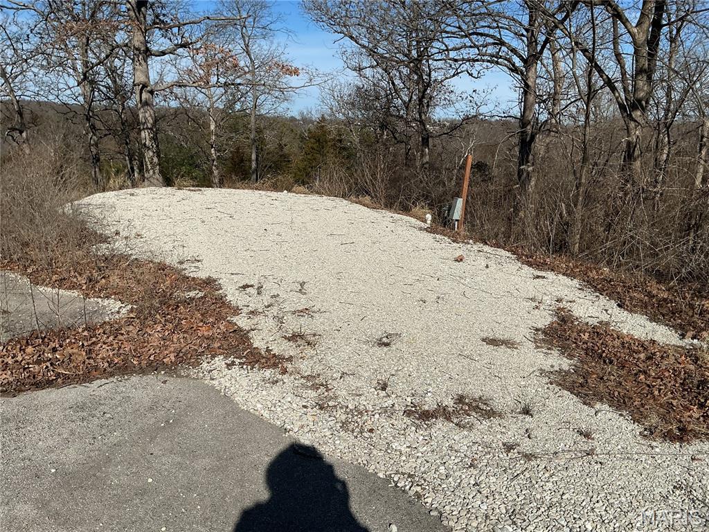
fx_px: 594
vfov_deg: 48.2
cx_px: 354
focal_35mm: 29
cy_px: 266
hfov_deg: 61.7
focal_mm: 3
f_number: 1.8
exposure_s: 1/3788
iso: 25
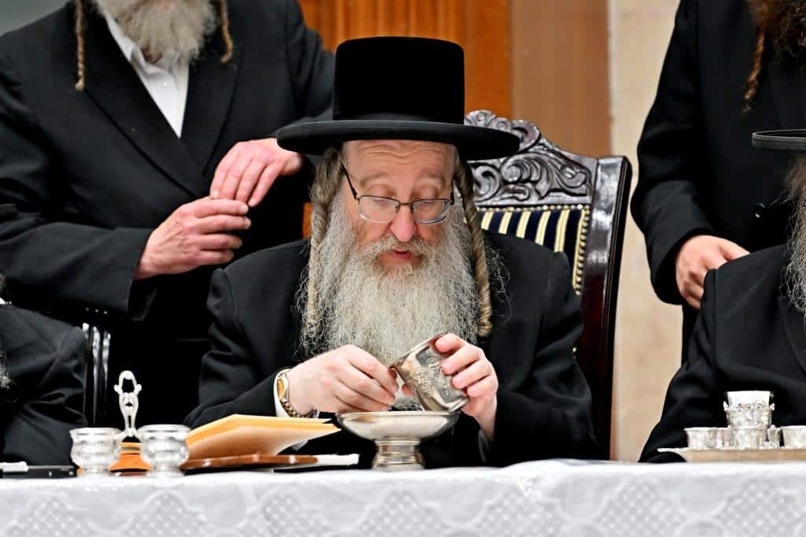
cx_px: 403
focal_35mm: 300
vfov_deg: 4.6
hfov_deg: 6.9
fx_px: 6714
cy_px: 268
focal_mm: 200
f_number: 2.8
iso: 800
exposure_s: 1/250
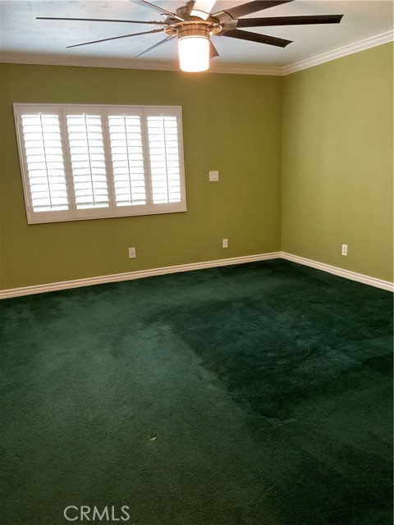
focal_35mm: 29
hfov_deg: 48.2
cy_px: 262
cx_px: 197
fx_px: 440
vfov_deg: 61.7
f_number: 1.8
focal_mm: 3
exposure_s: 1/25
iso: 250
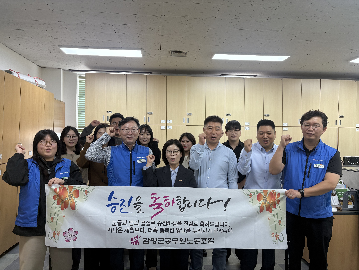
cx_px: 180
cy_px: 135
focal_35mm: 26
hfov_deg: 67.3
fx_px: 270
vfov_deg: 53.1
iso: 125
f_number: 1.6
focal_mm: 5.96
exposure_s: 1/138
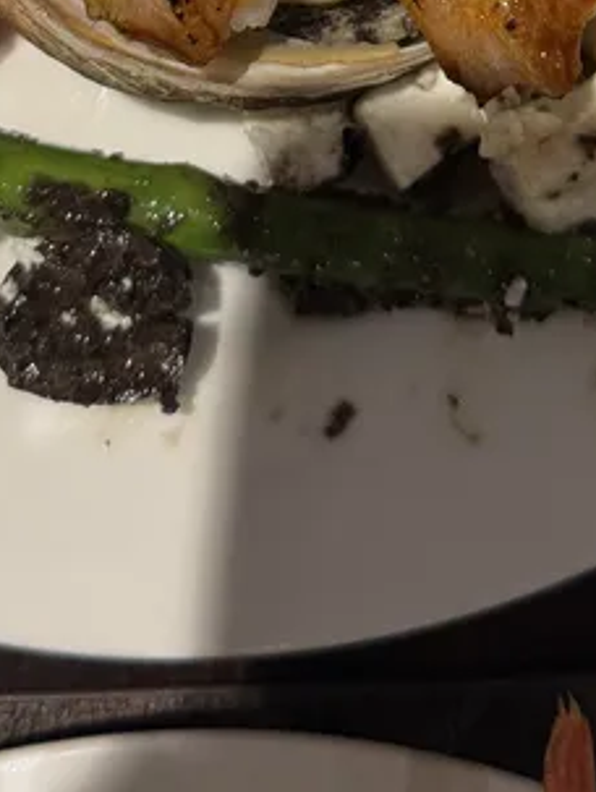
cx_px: 301
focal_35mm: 81
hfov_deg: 18.2
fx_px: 1856
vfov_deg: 21.6
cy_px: -254
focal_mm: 6.76
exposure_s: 1/120
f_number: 1.78
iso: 160
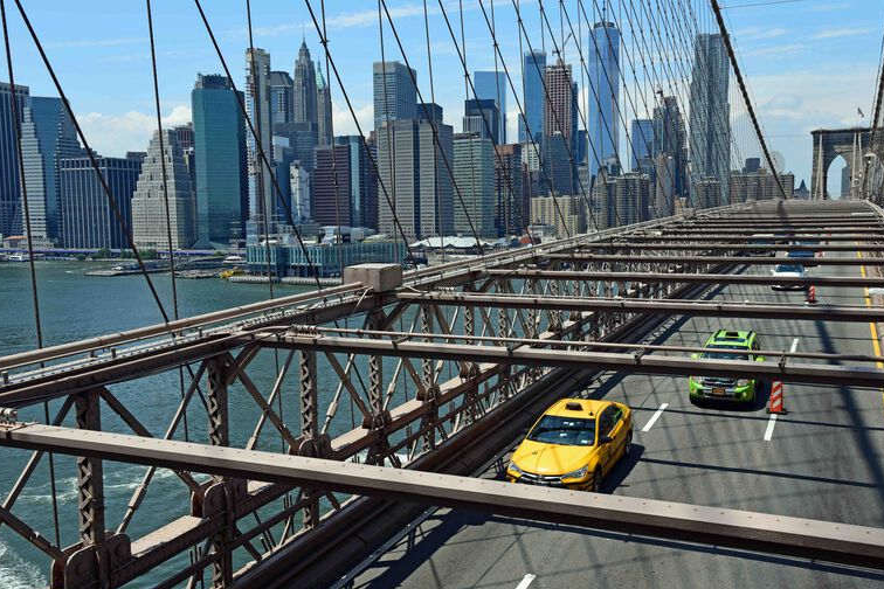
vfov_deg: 36.9
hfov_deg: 53.1
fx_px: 884
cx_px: 457
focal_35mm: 36
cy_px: 293
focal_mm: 34
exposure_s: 1/400
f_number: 10
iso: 200
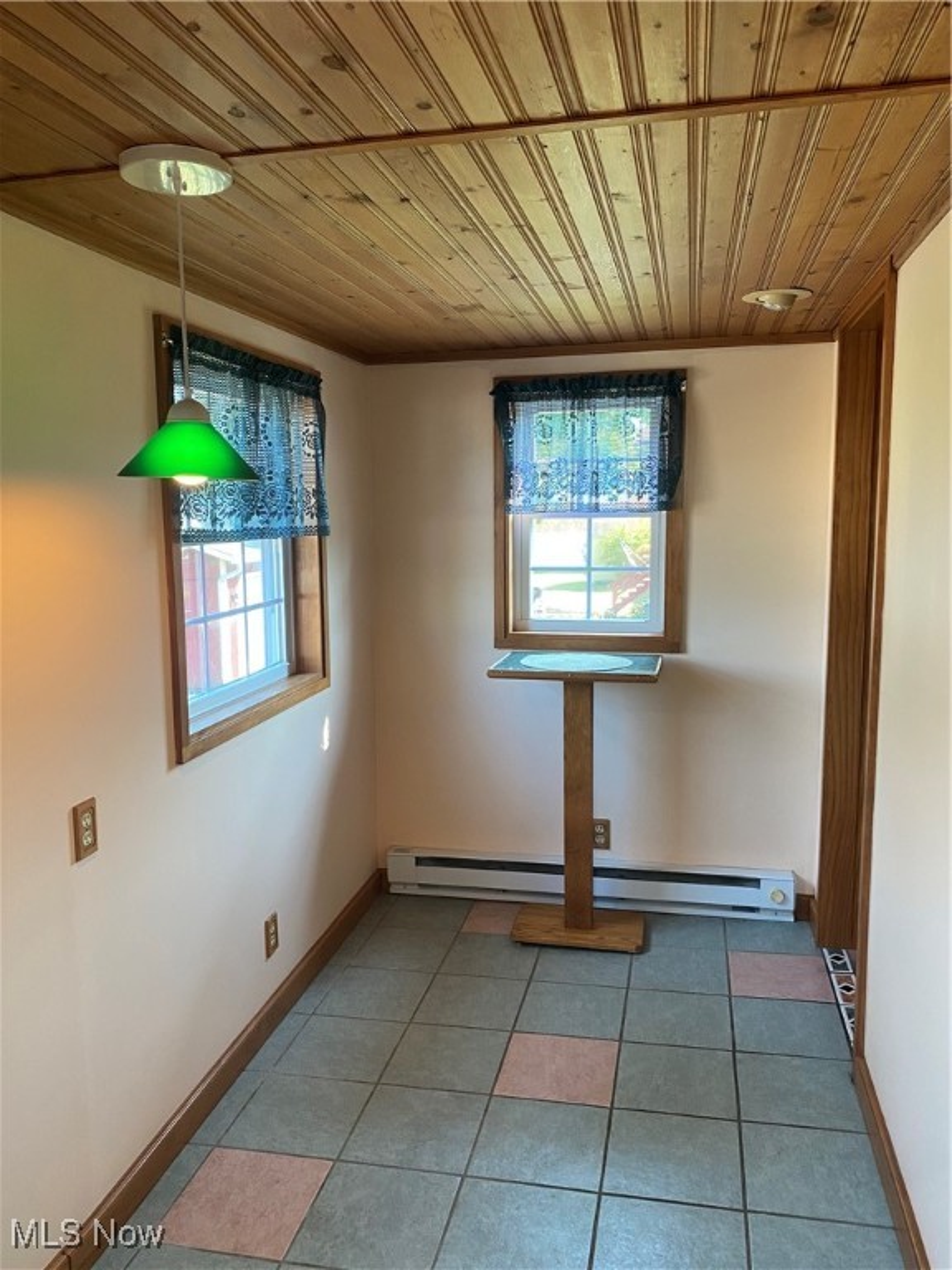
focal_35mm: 26
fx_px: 953
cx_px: 476
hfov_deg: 53.1
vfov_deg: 67.3
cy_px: 635
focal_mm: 4.25
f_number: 1.8
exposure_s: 1/60
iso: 100
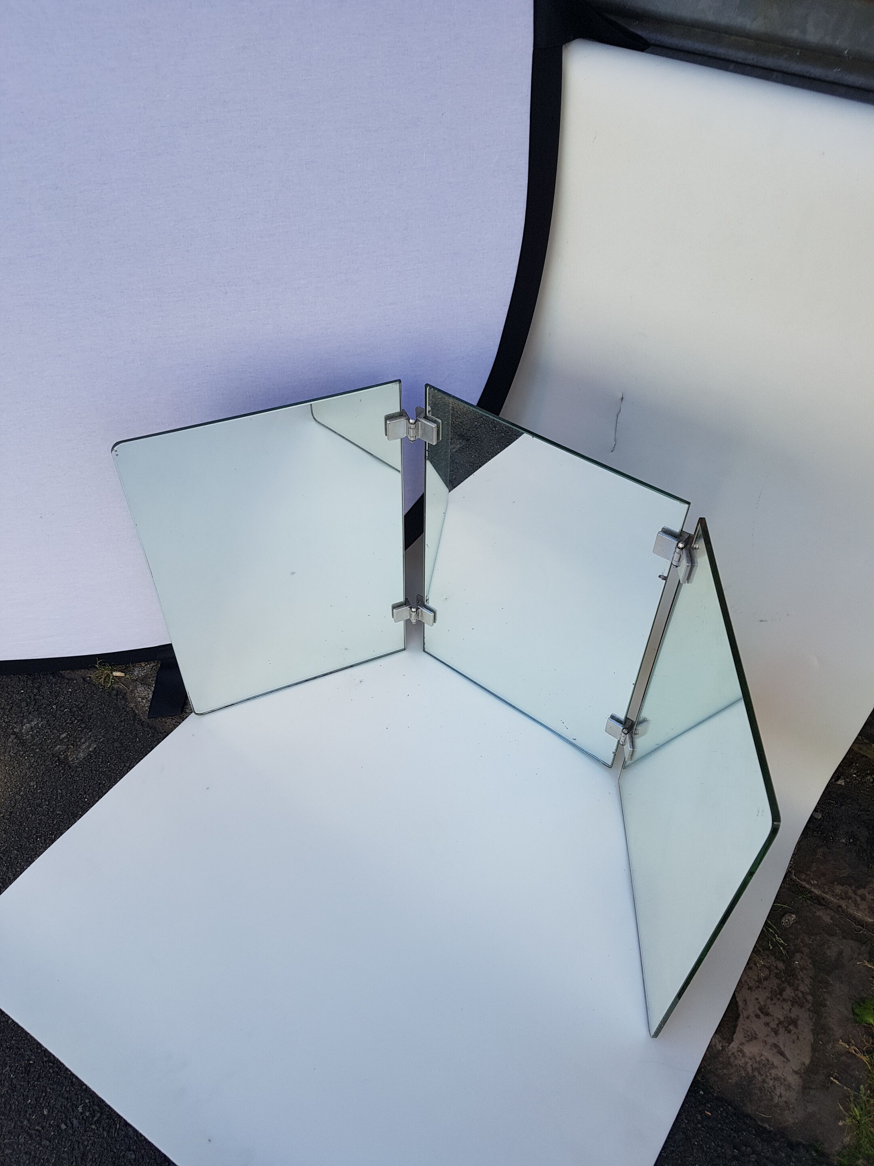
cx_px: 437
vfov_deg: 67.3
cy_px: 583
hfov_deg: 53.1
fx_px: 875
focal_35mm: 26
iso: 50
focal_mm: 4.2
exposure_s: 1/459
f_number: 1.7
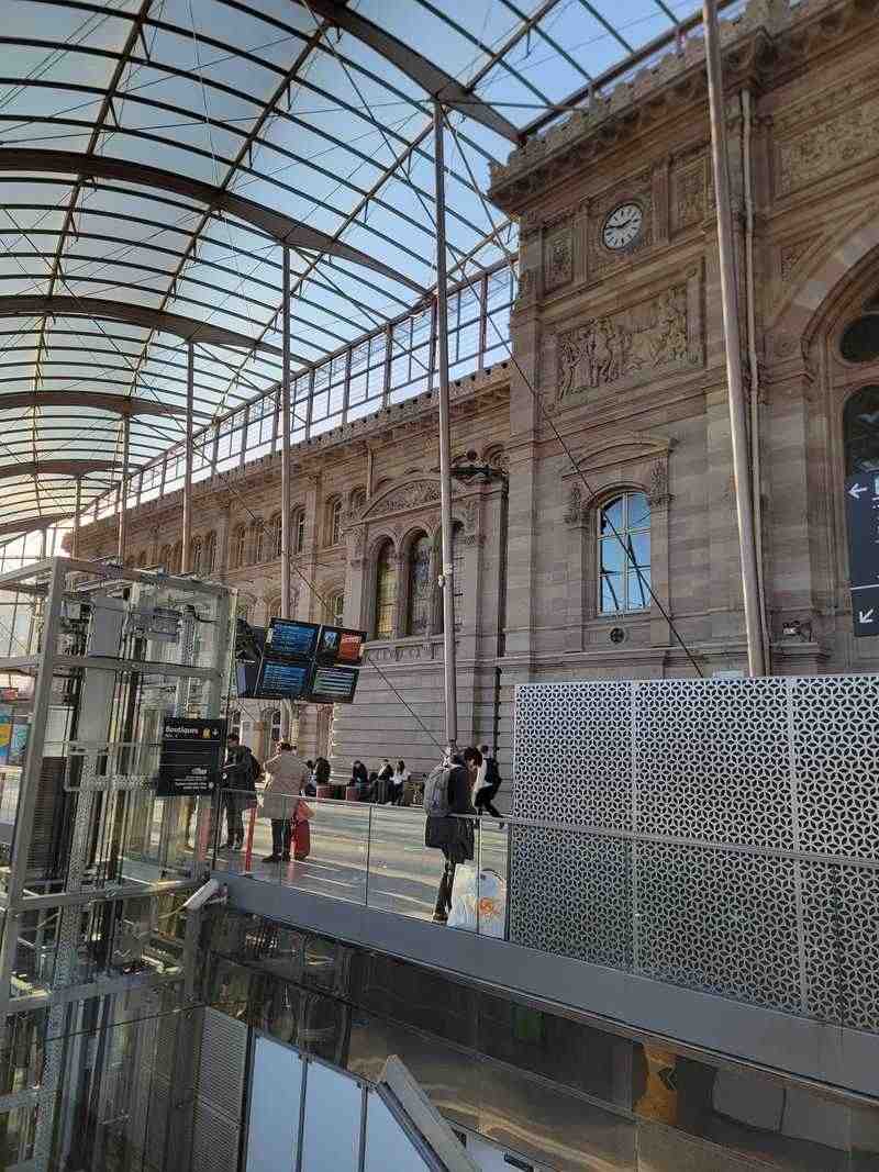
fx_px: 813
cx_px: 440
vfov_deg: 71.6
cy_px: 586
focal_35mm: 24
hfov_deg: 56.8
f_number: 1.8
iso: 20
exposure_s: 1/120
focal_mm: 6.7
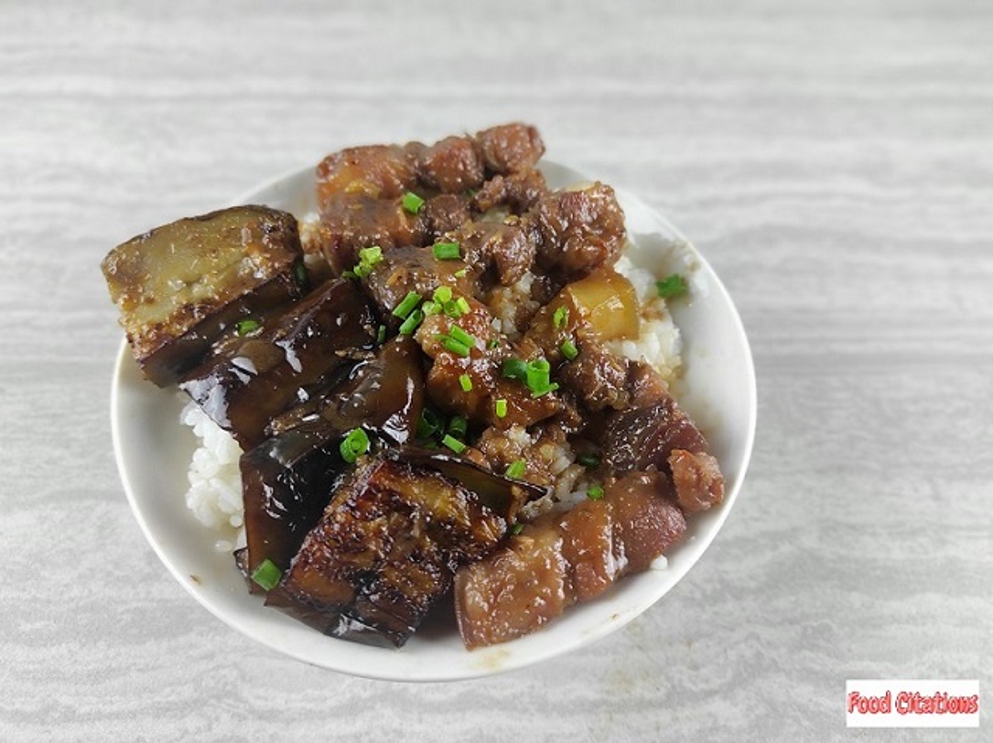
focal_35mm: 25
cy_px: 372
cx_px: 496
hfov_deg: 69.4
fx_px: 717
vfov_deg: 54.8
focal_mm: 5.43
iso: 362
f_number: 1.89
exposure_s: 1/40
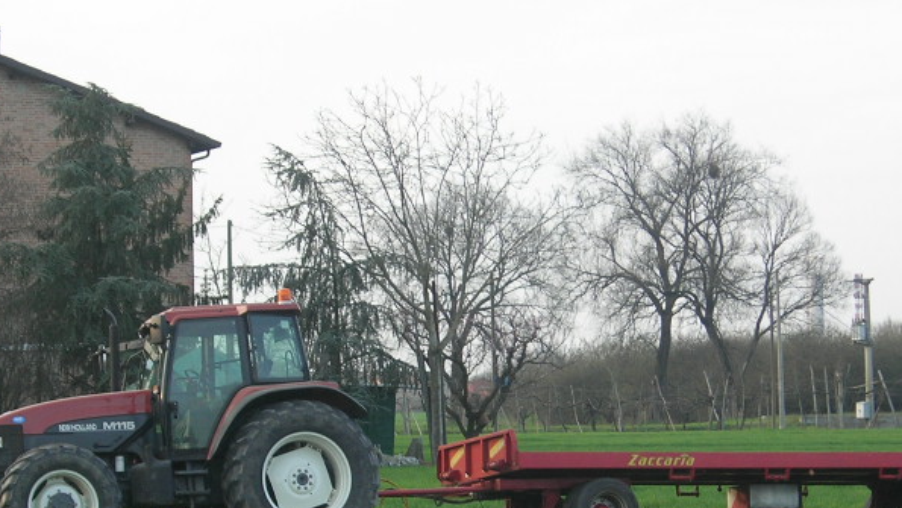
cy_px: 458
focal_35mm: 135
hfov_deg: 15.9
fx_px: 3230
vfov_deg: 9.0
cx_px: 538
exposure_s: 1/85.4
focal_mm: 14.9
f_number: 3.7
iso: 64
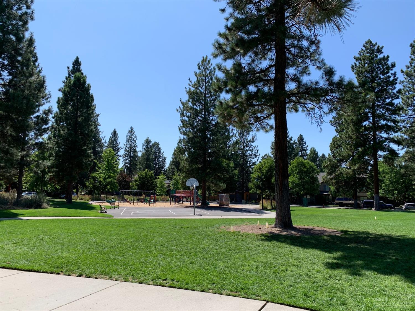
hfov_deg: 67.3
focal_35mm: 26
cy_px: 156
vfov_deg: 53.0
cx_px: 208
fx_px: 312
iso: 25
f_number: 1.8
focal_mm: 4.25
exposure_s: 1/2075
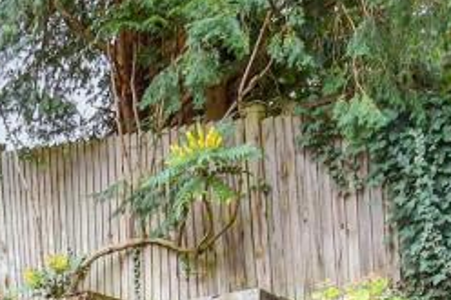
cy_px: 521
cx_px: 4
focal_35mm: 62
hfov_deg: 30.2
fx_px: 776
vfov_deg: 18.0
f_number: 8
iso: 160
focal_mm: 10
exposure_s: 1/6
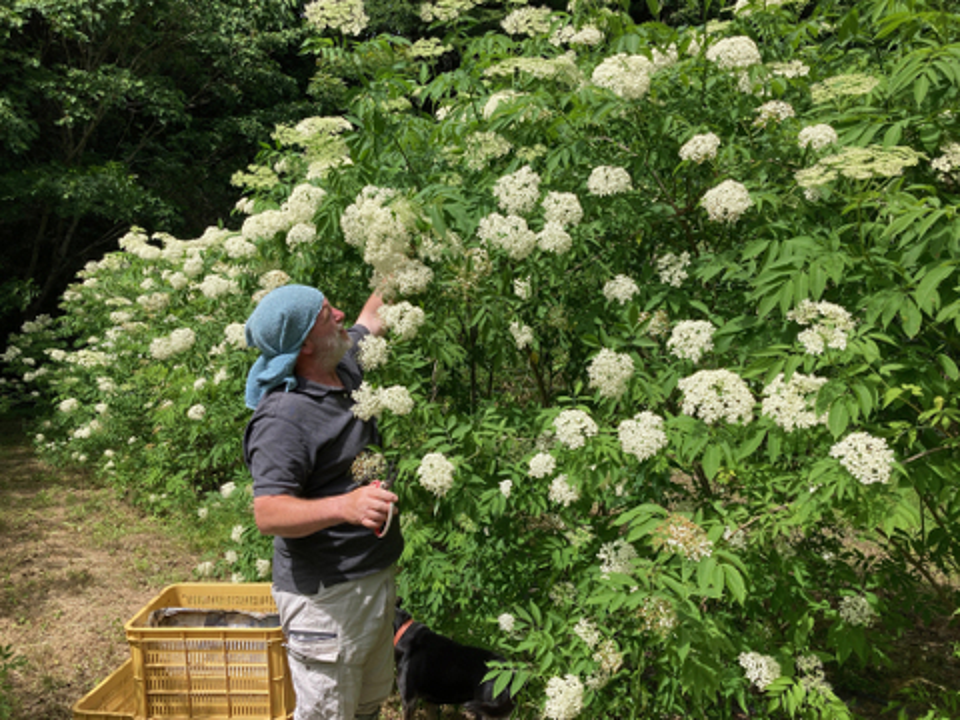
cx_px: 480
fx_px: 777
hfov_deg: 63.4
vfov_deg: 49.7
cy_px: 360
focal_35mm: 28
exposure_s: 1/1263
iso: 20
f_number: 1.8
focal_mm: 3.99
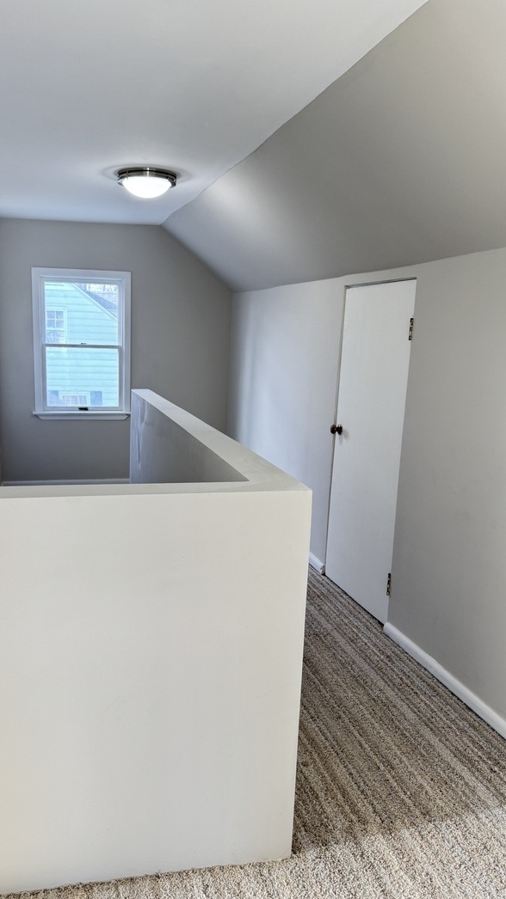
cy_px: 462
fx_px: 644
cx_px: 176
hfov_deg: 42.4
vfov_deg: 69.9
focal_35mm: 27
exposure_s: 1/60
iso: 125
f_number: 1.78
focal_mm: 6.76
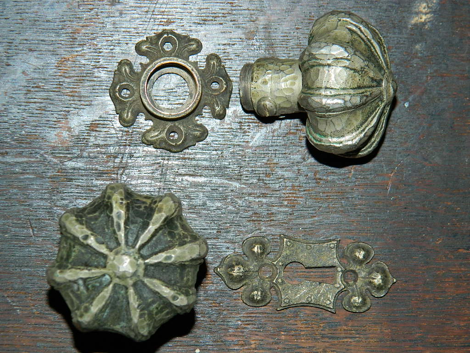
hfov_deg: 23.3
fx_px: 1141
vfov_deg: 17.6
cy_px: 176
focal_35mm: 84
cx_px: 235
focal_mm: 15.1
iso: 200
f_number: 4.2
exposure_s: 1/50
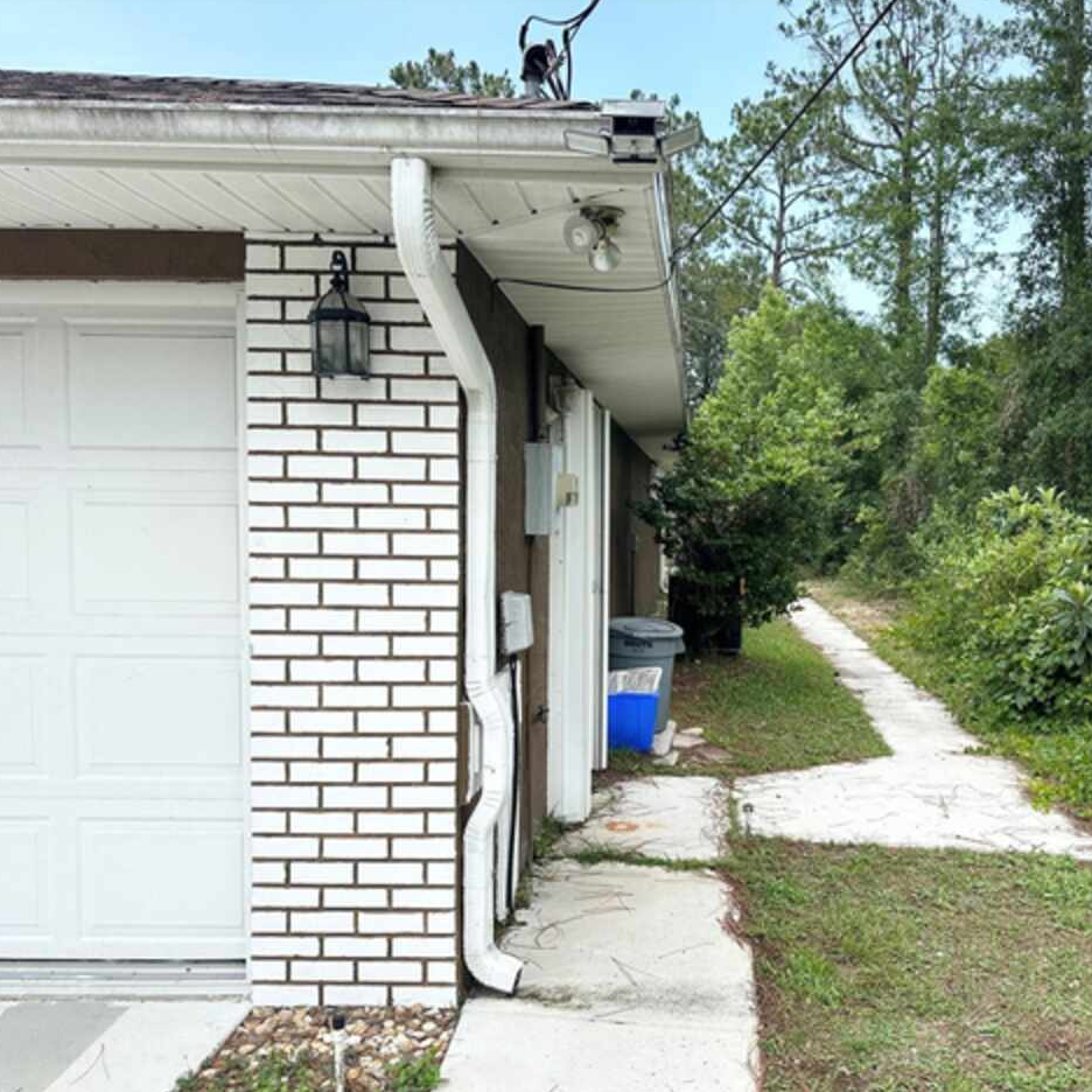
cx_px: 710
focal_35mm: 29
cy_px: 555
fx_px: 1035
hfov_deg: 54.7
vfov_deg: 55.6
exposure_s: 1/1412
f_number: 1.78
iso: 80
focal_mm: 6.86
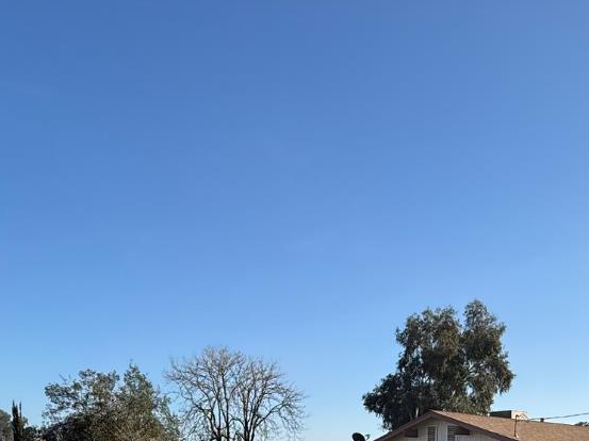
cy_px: 519
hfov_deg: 48.9
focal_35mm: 38
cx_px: 329
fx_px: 646
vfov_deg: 31.9
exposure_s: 1/1745
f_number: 2.2
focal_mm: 2.22
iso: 50
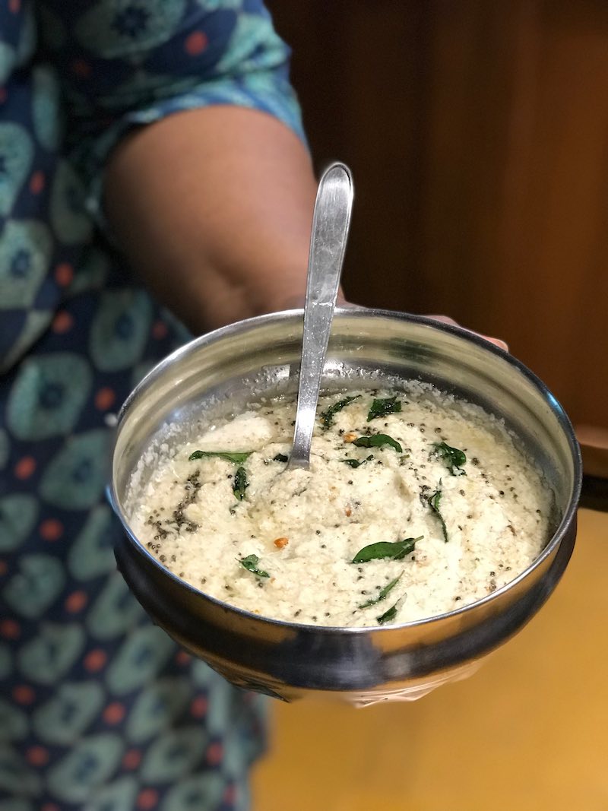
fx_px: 1335
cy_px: 406
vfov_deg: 33.8
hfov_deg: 25.7
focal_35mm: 57
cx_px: 304
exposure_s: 1/50
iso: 500
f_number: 2.8
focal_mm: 6.6
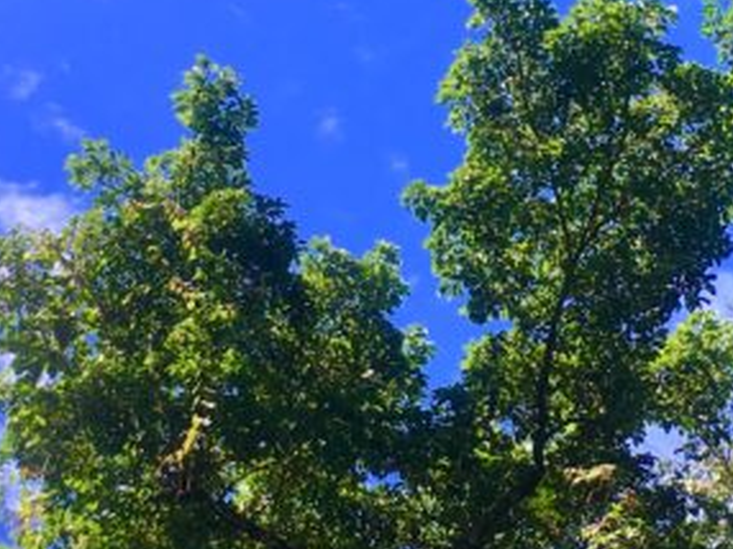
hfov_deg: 18.8
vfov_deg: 14.2
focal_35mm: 104
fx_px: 2200
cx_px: 554
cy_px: 290
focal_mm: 4.15
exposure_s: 1/693
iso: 25
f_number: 2.2
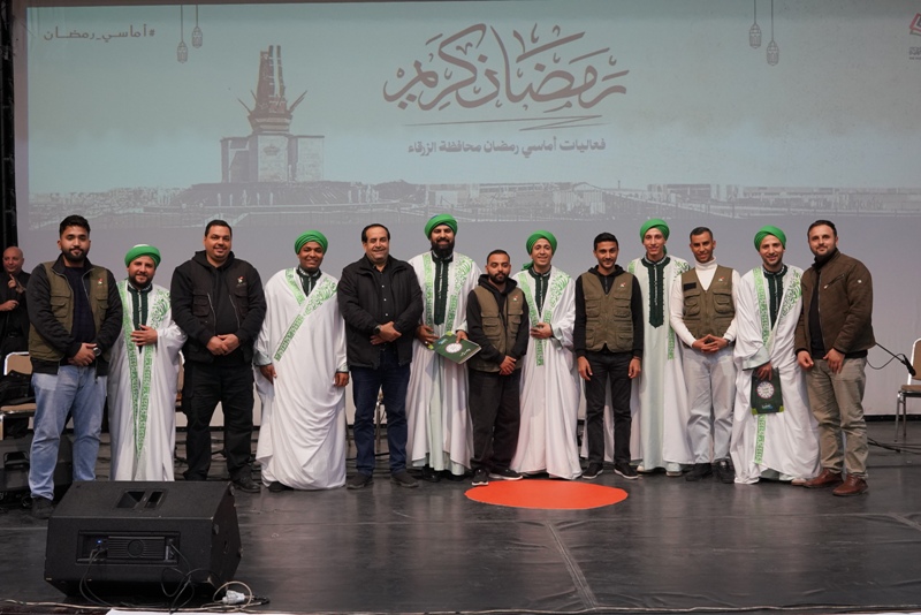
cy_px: 308
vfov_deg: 34.2
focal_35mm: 39
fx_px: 998
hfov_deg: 49.5
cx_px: 460
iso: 1600
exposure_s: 1/160
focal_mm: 26.3
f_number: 4
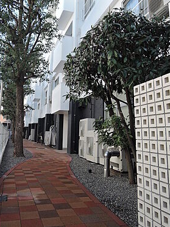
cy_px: 90
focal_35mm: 31
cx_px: 73
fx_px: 203
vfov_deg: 57.8
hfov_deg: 45.3
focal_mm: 5.1
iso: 80
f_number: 2.8
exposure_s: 1/40
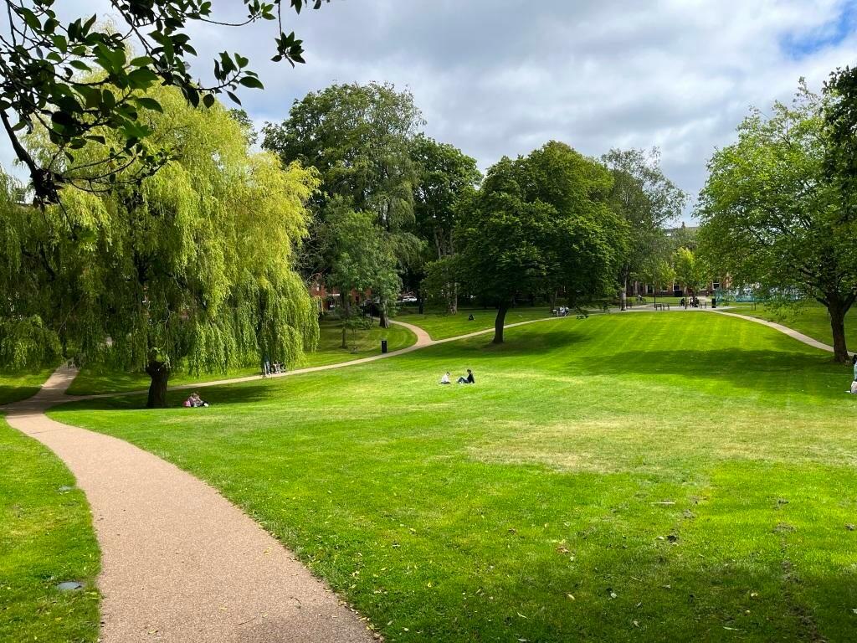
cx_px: 428
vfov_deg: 53.1
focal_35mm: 26
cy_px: 322
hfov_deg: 67.3
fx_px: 644
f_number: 1.6
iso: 50
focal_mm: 5.1
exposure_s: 1/2309
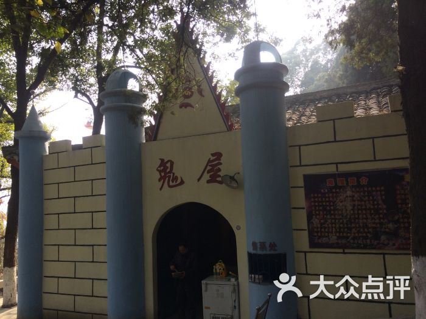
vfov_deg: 48.2
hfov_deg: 61.7
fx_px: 357
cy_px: 160
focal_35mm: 29
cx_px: 213
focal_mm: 4.15
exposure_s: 1/383
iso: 32
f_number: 2.2
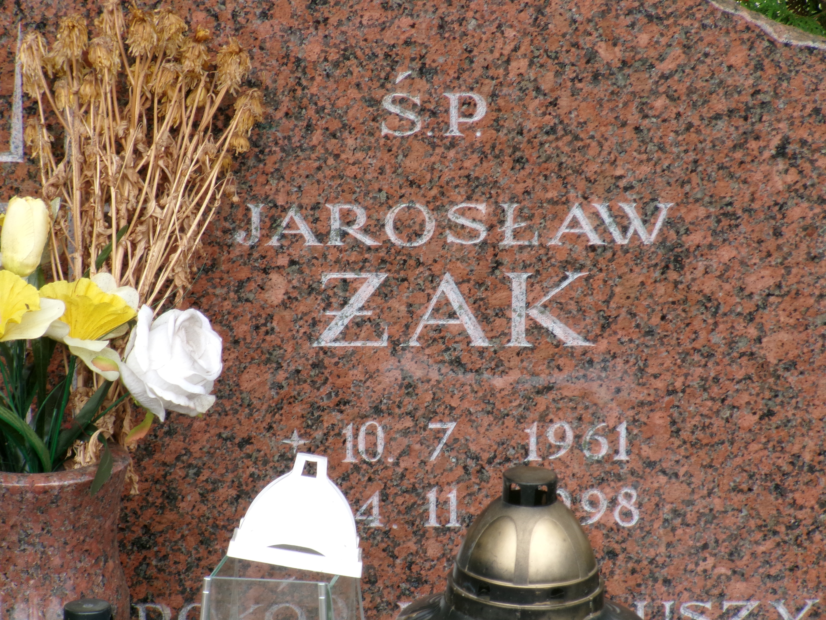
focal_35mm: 142
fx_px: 3388
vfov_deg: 10.4
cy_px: 310
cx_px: 413
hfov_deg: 13.9
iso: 100
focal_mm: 25.5
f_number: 6.3
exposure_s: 1/70
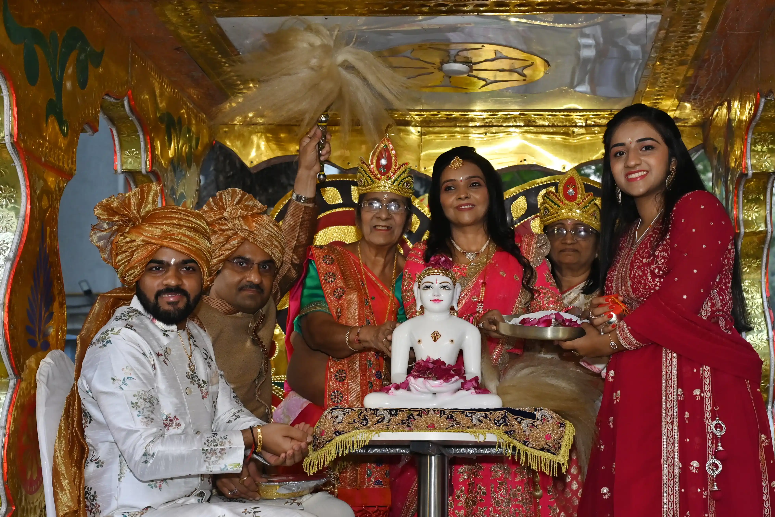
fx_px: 1356
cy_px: 258
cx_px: 388
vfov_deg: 21.6
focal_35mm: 63
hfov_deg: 31.9
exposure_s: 1/125
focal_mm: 42
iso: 2000
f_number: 5
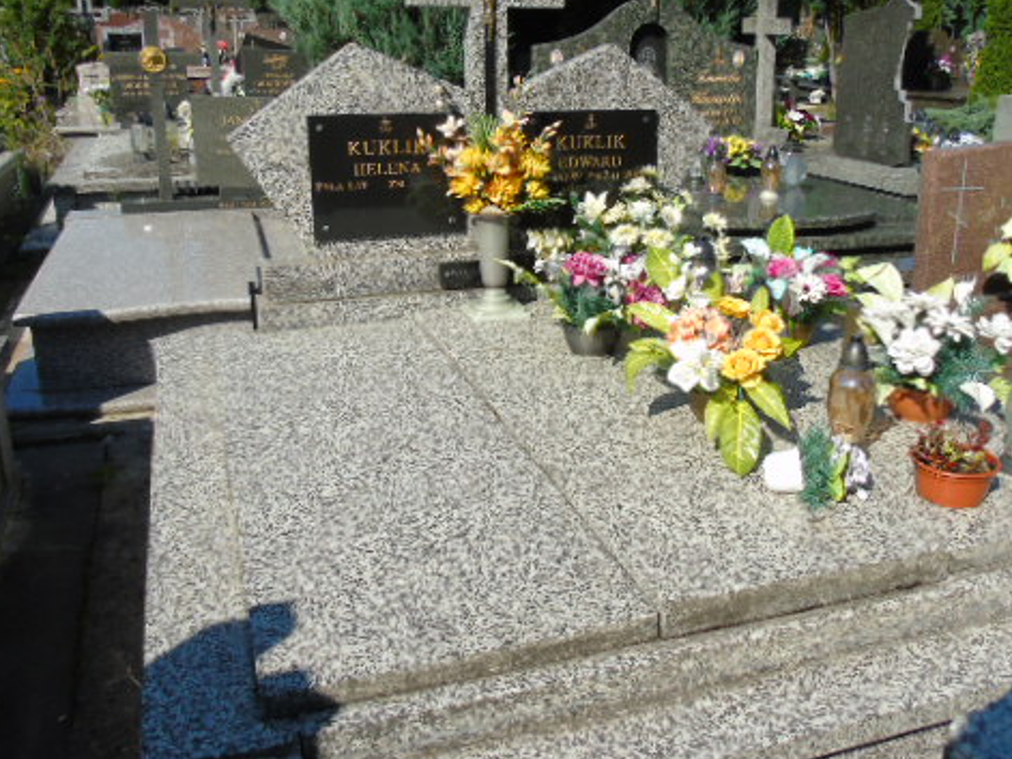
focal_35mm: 34
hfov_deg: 53.8
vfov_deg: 41.8
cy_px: 353
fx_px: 994
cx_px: 572
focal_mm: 4.4
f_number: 3.4
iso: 80
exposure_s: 1/1000
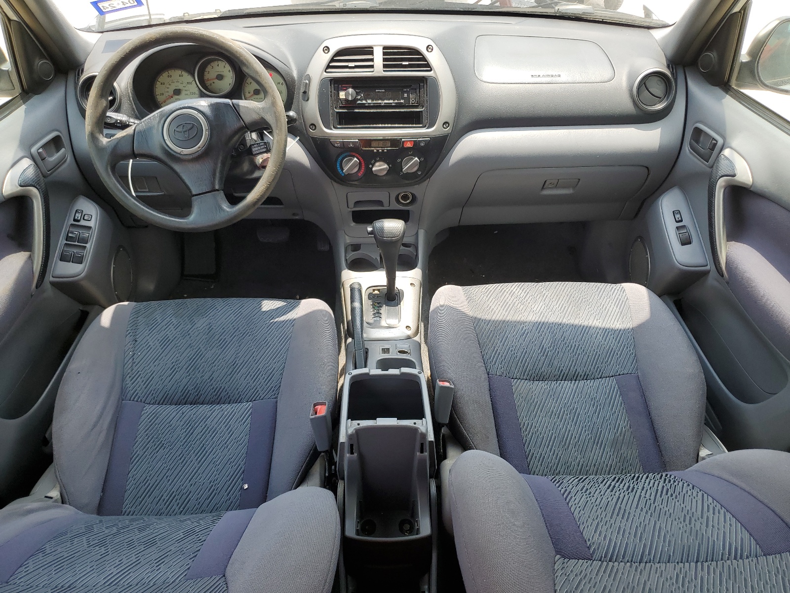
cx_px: 395
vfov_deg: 53.1
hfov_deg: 67.3
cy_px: 296
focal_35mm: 26
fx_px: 593
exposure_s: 1/588
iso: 50
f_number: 1.5
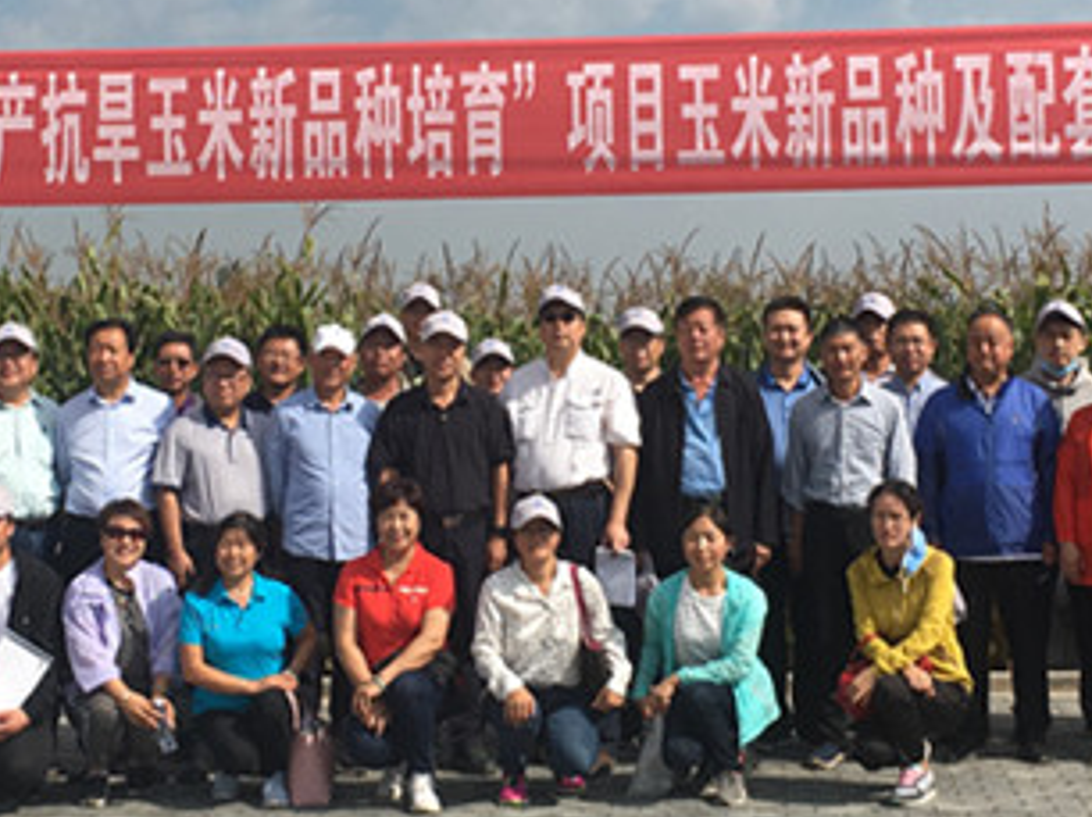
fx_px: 2333
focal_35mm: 74
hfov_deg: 26.3
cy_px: 216
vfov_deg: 19.7
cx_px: 492
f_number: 2.2
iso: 25
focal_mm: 4.15
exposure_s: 1/2481
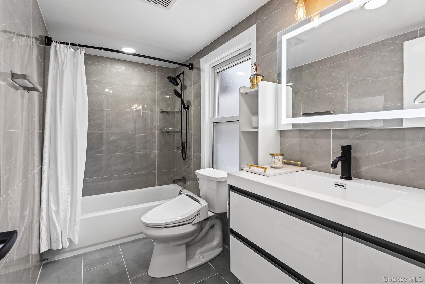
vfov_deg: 73.7
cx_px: 212
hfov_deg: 96.7
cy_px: 142
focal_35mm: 16
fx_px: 189
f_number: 10
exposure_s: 1/2
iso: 100
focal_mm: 16
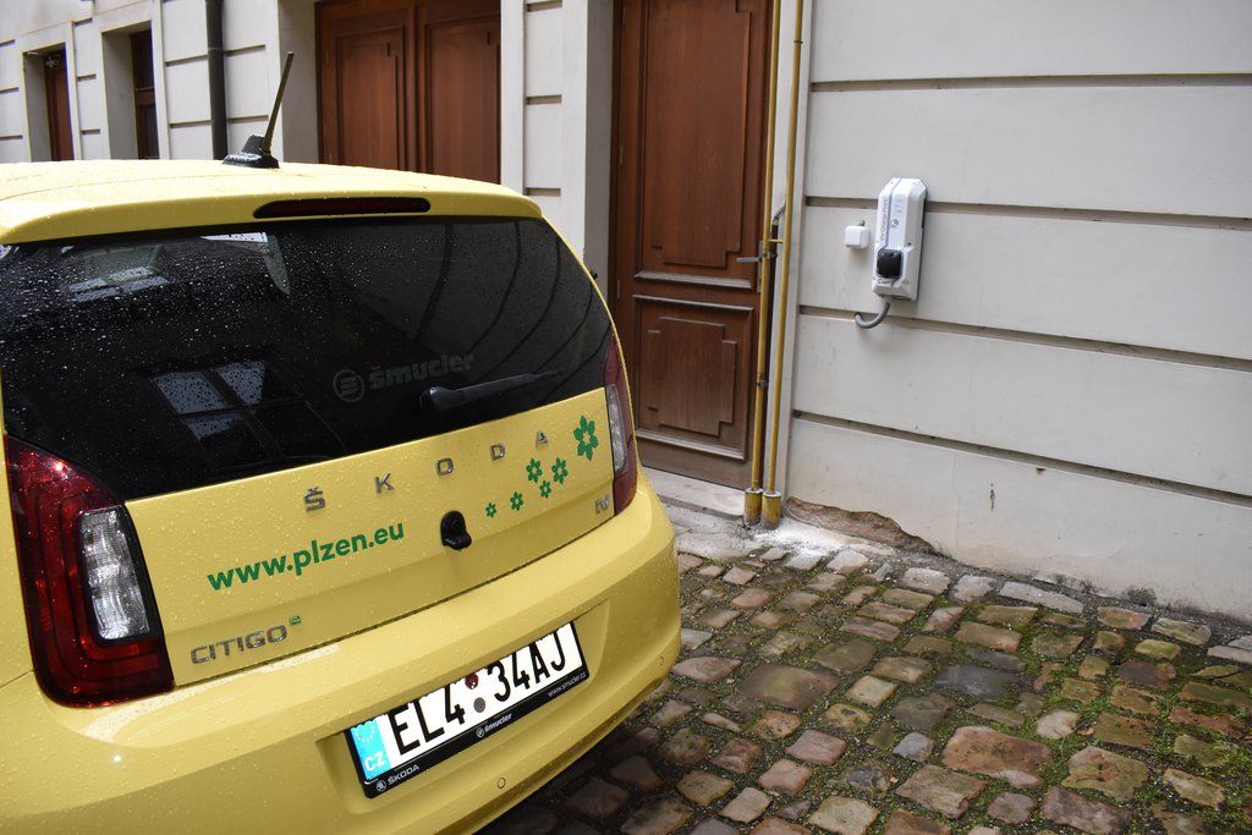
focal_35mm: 27
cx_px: 626
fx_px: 939
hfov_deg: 67.4
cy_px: 418
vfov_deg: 47.9
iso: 800
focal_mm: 18
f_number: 5.6
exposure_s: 1/125
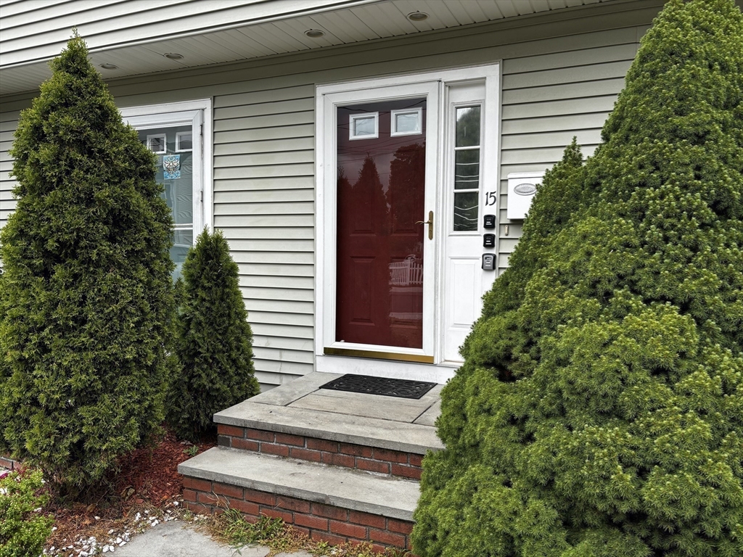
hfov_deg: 67.3
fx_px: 558
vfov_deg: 53.1
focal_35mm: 26
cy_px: 278
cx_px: 372
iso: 50
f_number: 1.6
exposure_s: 1/539
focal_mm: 5.96
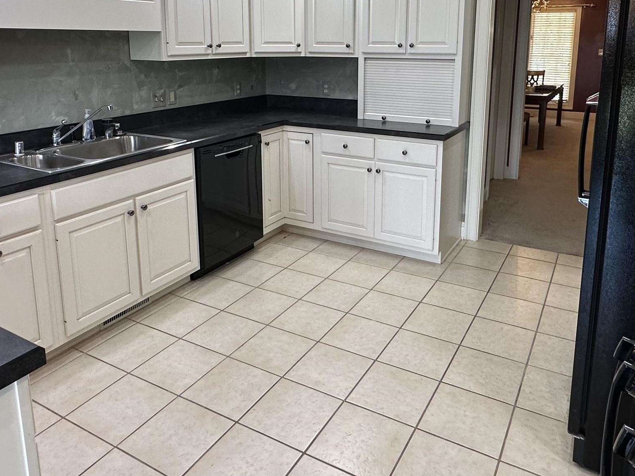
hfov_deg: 63.4
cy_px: 134
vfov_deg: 48.3
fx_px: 514
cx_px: 334
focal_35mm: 28
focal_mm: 2.22
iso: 160
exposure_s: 1/120
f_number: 2.2
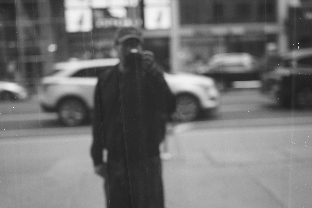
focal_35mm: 53
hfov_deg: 37.5
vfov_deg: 25.5
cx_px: 154
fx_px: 459
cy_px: 104
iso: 2500
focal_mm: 50
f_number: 1.8
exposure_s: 1/1000
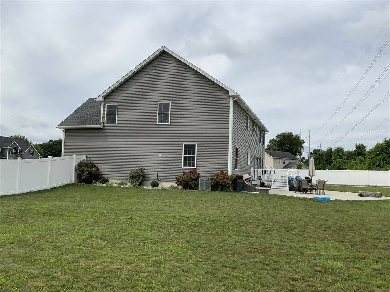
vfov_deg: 48.2
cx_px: 195
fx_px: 327
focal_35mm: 29
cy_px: 146
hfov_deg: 61.7
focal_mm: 3
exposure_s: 1/2959
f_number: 1.8
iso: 20
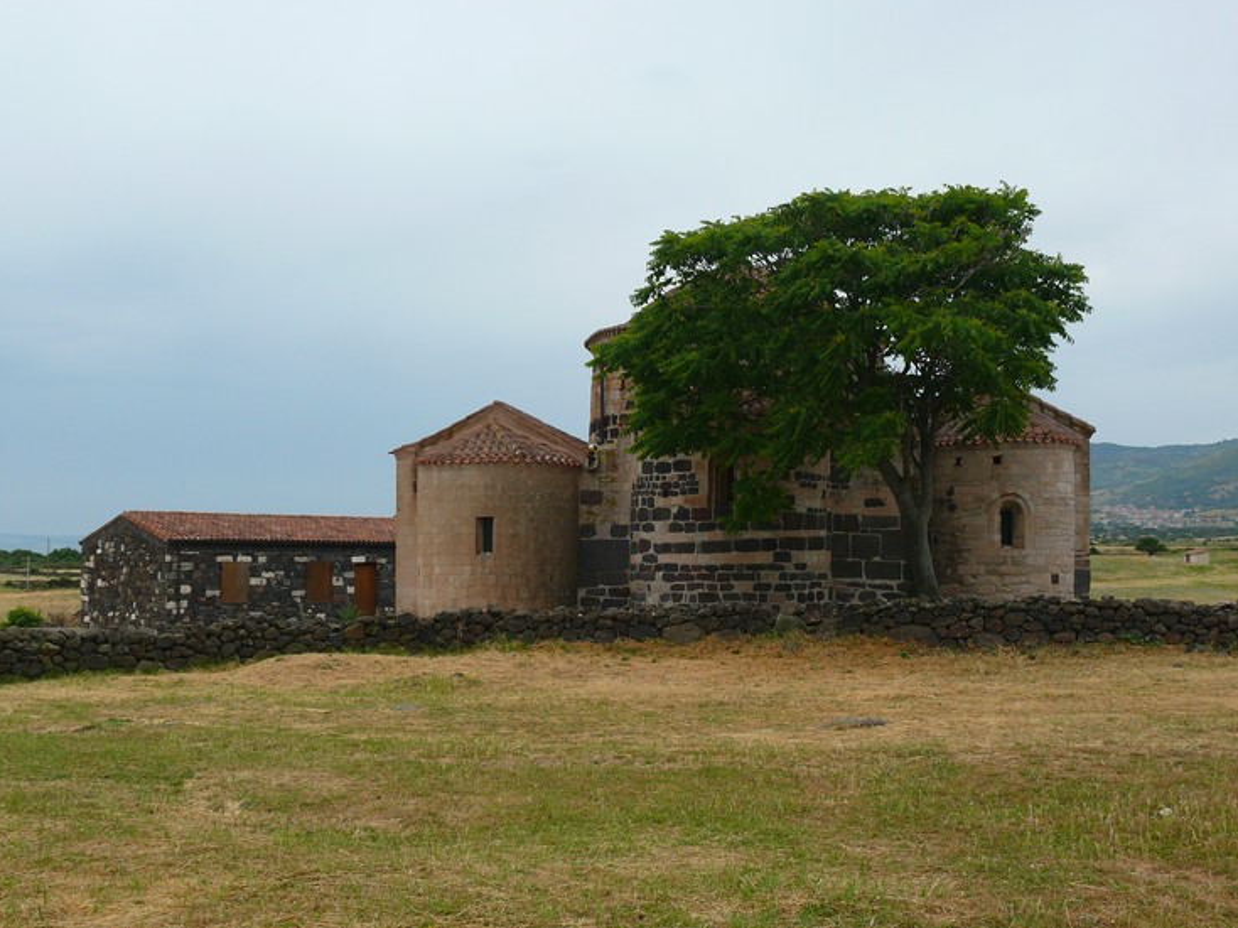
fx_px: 1680
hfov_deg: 40.4
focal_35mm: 47
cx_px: 629
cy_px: 456
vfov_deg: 30.9
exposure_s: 1/200
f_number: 5
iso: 100
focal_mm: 9.8
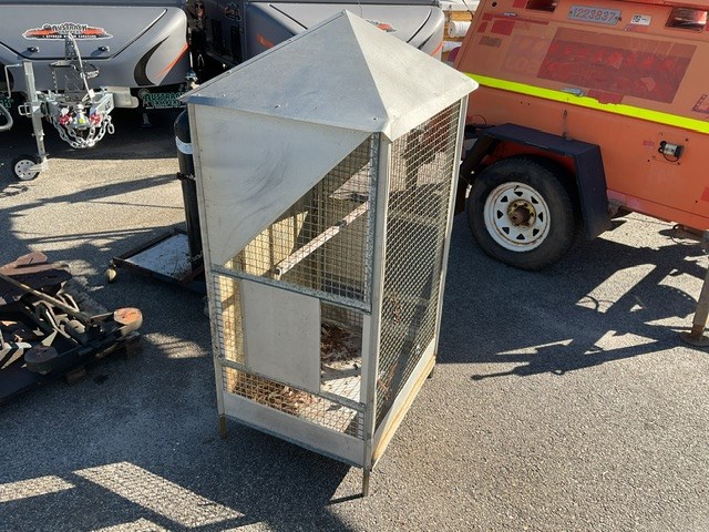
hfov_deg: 61.7
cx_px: 354
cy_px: 266
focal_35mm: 29
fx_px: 594
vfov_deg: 48.2
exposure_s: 1/700
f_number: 1.8
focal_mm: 3
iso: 16
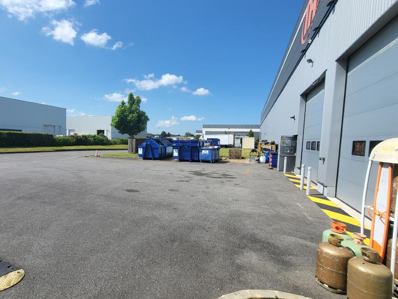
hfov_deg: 89.8
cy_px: 152
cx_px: 159
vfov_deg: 74.7
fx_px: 195
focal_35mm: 17
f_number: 2.2
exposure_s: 1/1225
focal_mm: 1.74
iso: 32
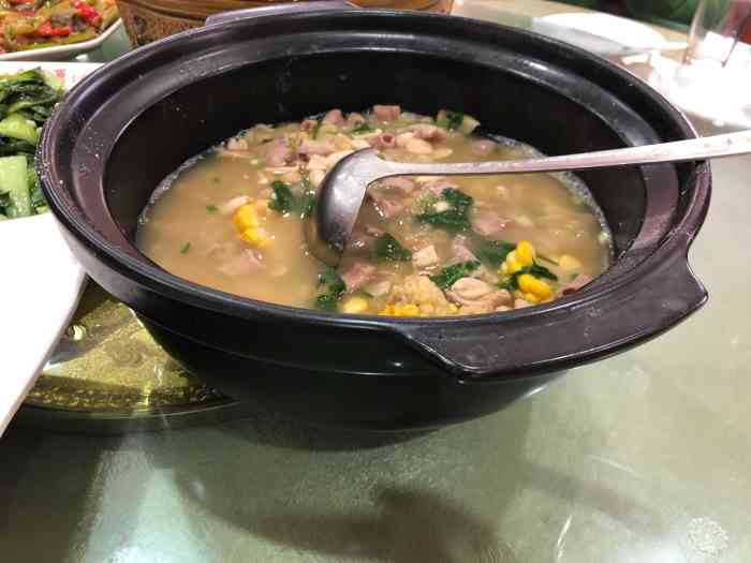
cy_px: 282
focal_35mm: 28
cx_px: 376
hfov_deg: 63.4
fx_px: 607
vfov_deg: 49.7
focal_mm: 4
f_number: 1.8
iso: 80
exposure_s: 1/15
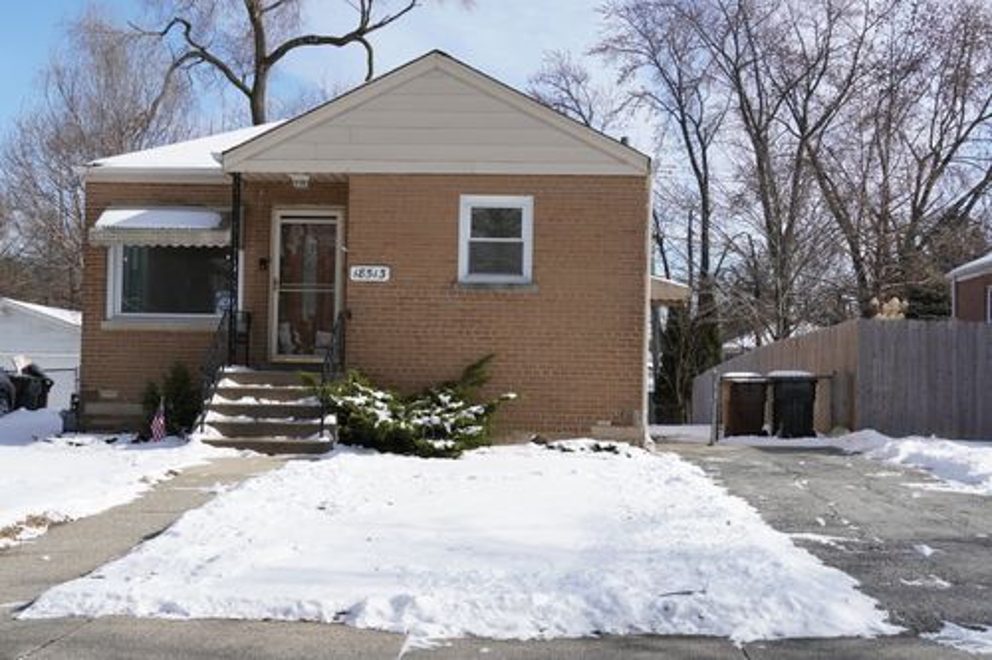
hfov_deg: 41.1
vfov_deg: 28.1
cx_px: 496
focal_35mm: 48
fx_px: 1322
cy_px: 330
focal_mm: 32
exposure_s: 1/250
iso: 100
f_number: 8
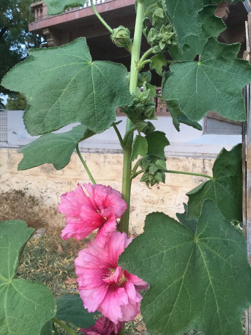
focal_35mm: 31
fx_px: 300
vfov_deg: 58.4
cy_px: 168
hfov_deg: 45.4
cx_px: 126
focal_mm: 3.3
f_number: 2.4
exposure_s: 1/33
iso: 50
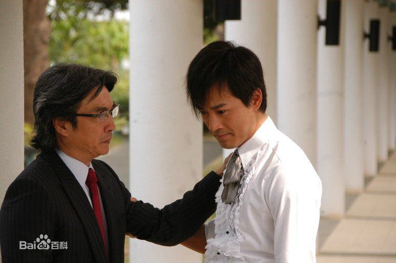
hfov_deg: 13.1
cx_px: 198
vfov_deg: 8.7
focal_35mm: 158
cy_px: 132
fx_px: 1731
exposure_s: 1/320
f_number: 5.6
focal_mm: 105
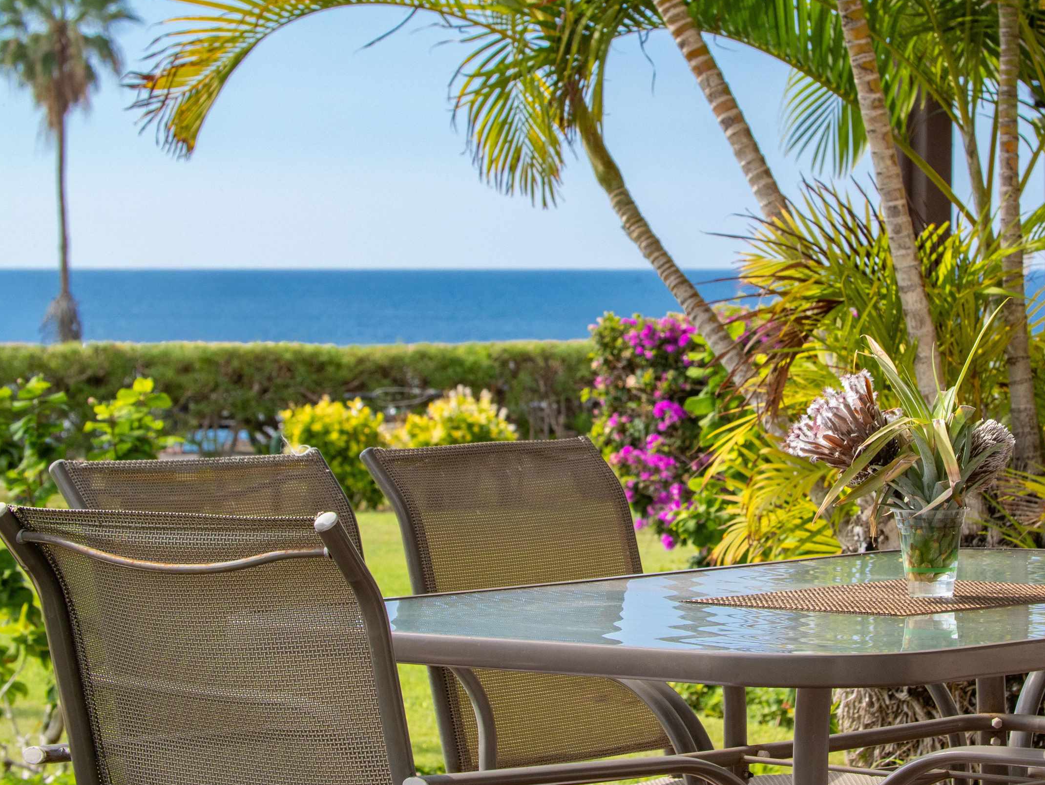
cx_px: 706
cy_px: 384
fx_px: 4591
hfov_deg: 13.0
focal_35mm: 152
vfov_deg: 9.8
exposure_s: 1/250
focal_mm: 53
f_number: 8
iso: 400
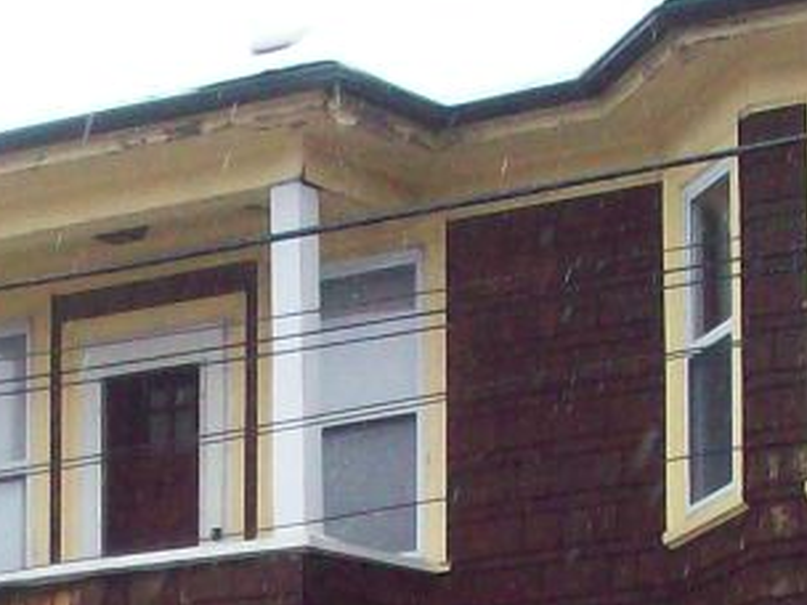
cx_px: 218
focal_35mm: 156
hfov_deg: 12.6
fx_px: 3637
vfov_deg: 9.2
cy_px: 953
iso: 200
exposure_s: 1/677
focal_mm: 6.2
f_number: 2.8
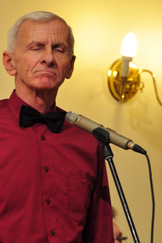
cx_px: 49
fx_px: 3255
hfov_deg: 2.9
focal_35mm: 481
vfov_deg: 4.3
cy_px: 143
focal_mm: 200
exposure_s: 1/100
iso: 2500
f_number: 6.3
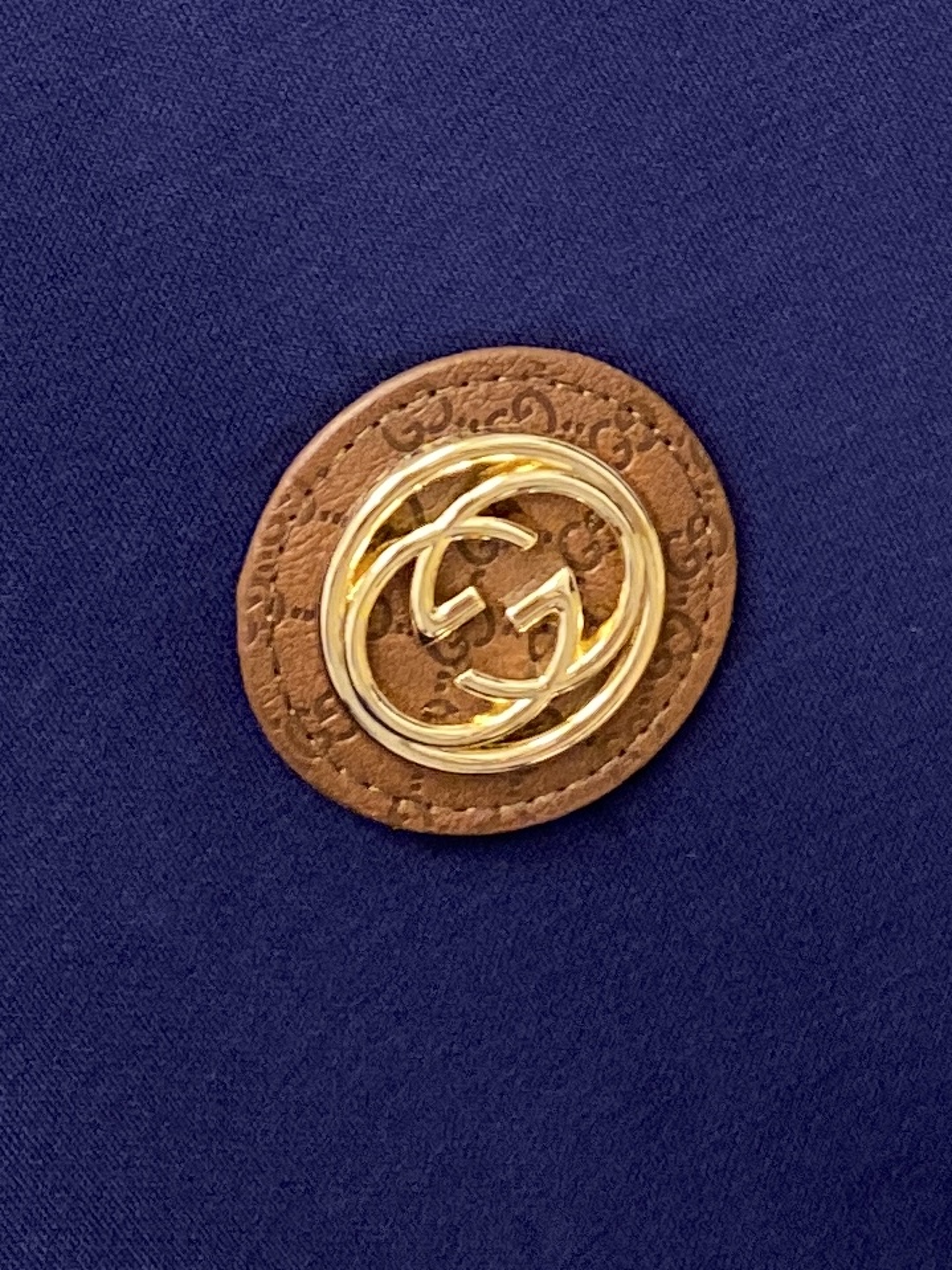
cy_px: 635
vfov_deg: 67.3
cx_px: 476
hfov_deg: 53.1
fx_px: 954
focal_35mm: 26
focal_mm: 4.25
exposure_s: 1/121
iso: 125
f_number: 1.8
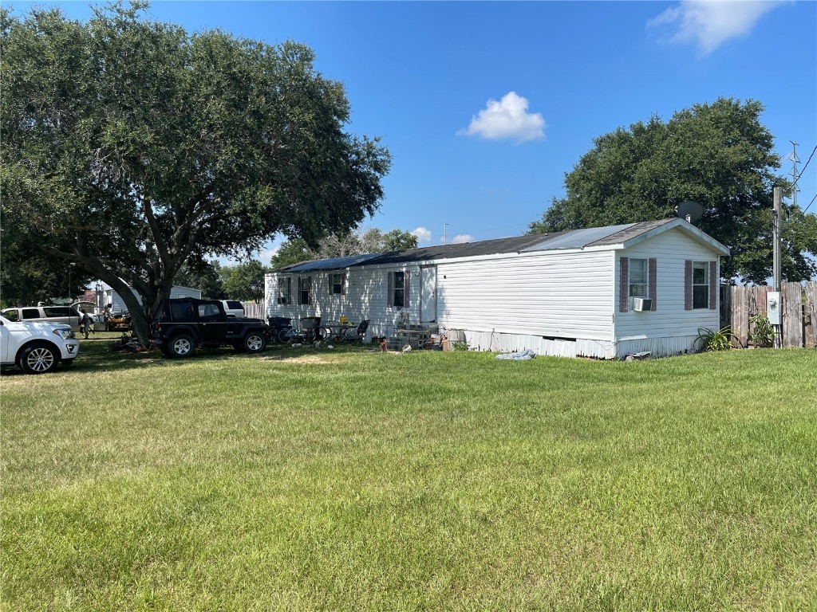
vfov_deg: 53.1
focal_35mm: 26
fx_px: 614
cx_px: 408
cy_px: 306
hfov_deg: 67.3
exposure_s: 1/3086
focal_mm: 5.1
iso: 32
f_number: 1.6
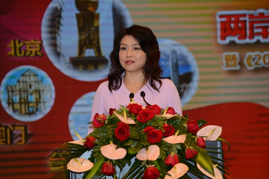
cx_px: 134
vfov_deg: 8.1
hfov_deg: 12.1
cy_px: 90
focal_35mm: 170
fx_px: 1270
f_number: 4.5
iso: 640
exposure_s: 1/200
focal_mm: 170
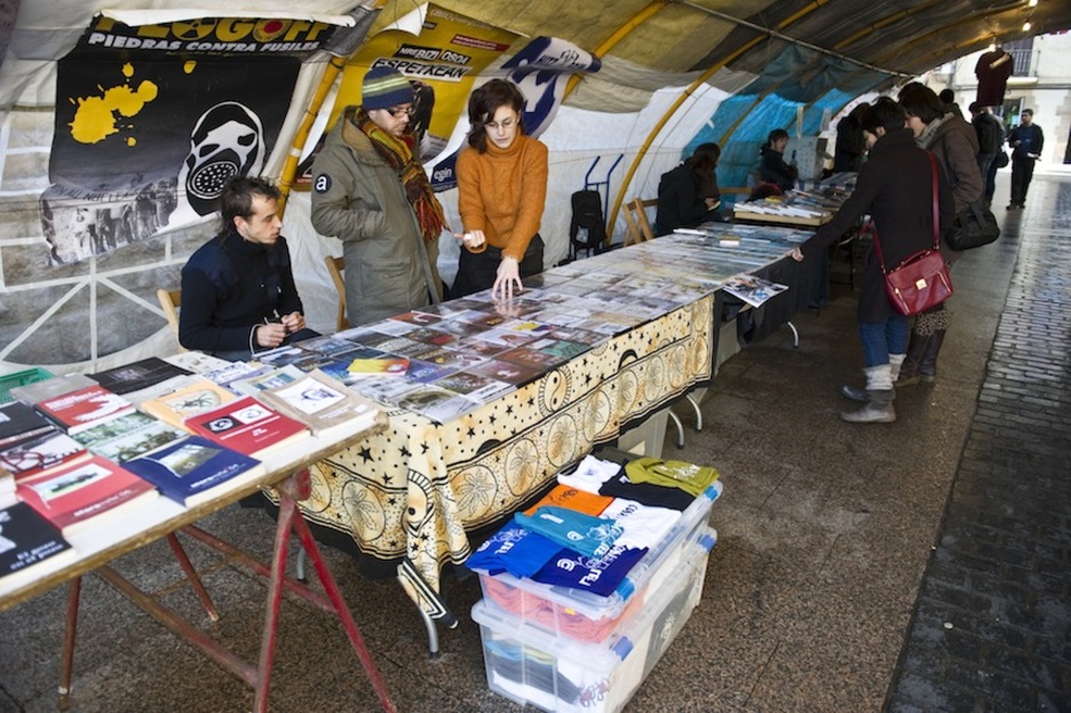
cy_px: 356
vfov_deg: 53.1
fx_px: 714
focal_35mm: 24
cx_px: 536
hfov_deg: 73.8
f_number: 3.5
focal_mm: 24
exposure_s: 1/100
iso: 200
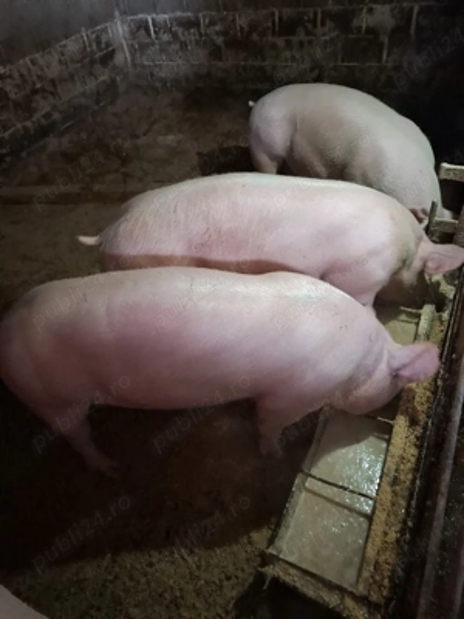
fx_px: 411
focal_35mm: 23
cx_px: 232
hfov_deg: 58.9
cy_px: 310
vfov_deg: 73.9
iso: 400
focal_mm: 5.54
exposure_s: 1/33
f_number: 1.8
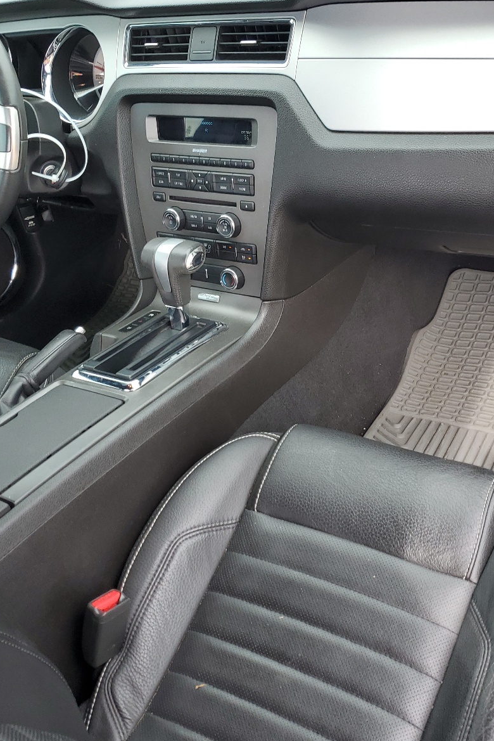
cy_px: 378
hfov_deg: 35.9
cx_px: 274
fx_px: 761
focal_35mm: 37
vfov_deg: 51.9
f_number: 1.5
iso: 50
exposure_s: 1/222
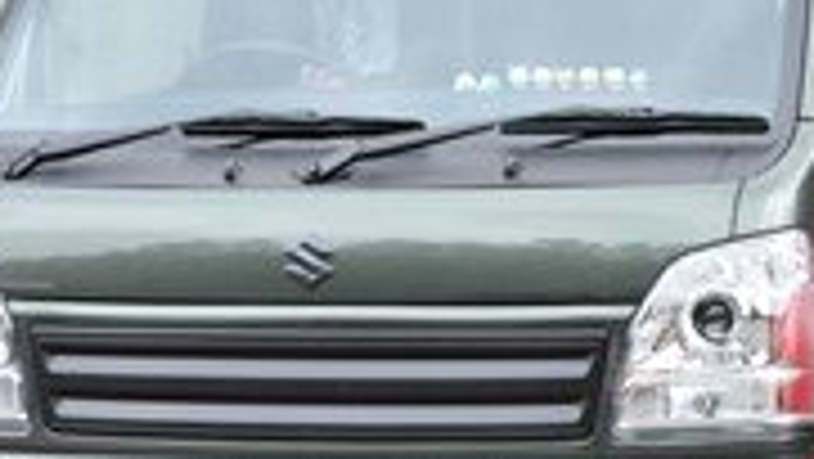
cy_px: 225
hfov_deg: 8.9
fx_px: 5247
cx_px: 585
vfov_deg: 5.0
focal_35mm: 243
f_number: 7.1
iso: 800
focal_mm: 70
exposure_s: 1/320
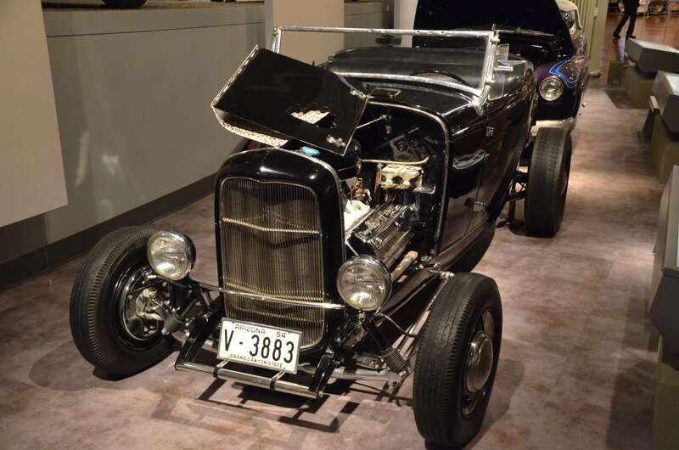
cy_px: 225
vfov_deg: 32.9
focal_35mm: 40
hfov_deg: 48.0
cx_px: 340
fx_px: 762
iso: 3200
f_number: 5.6
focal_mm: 27
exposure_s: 1/125
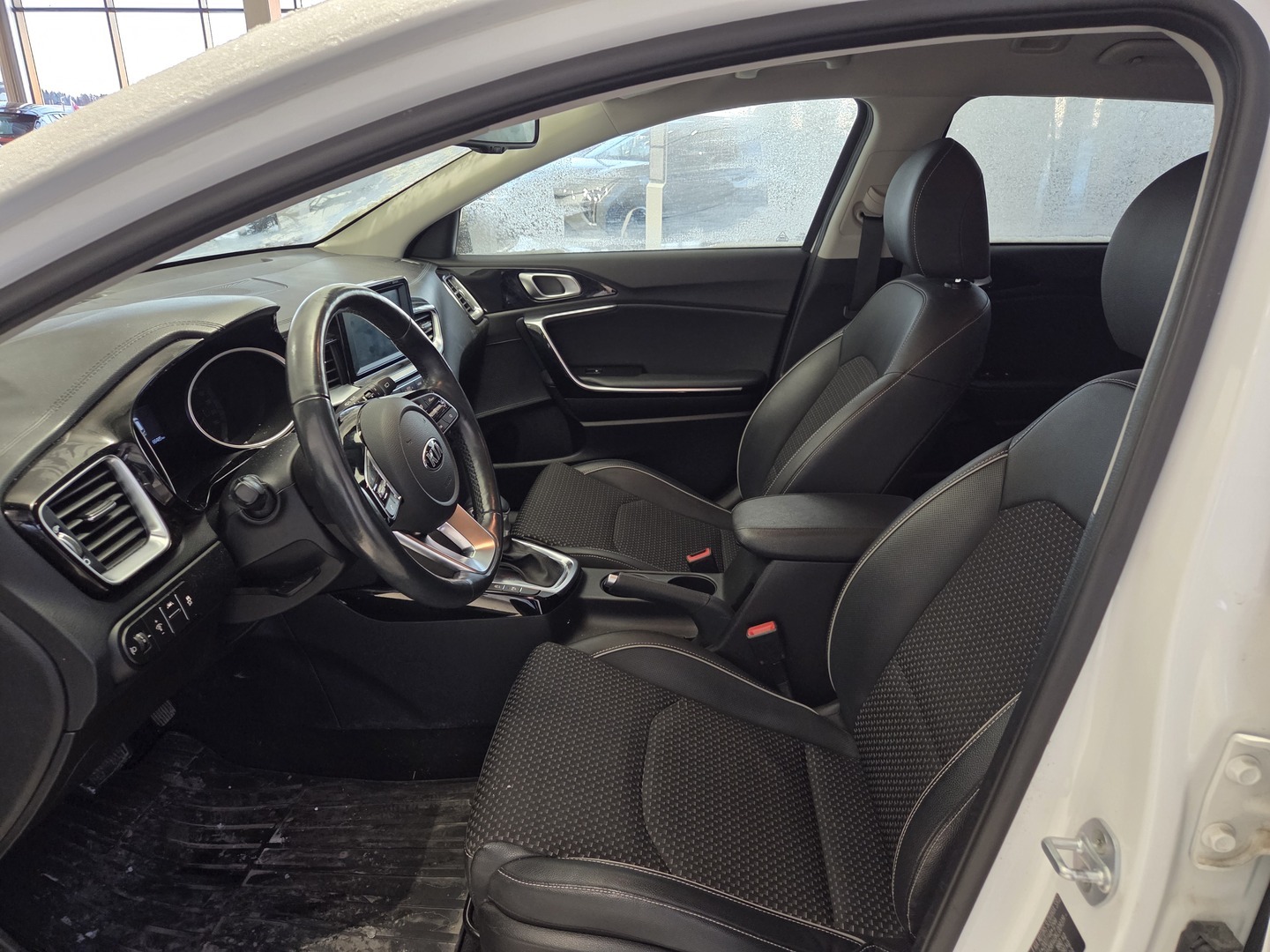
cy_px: 476
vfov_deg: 58.9
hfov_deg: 73.9
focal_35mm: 23
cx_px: 635
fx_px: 844
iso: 640
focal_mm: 5.4
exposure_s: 1/100
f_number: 1.8
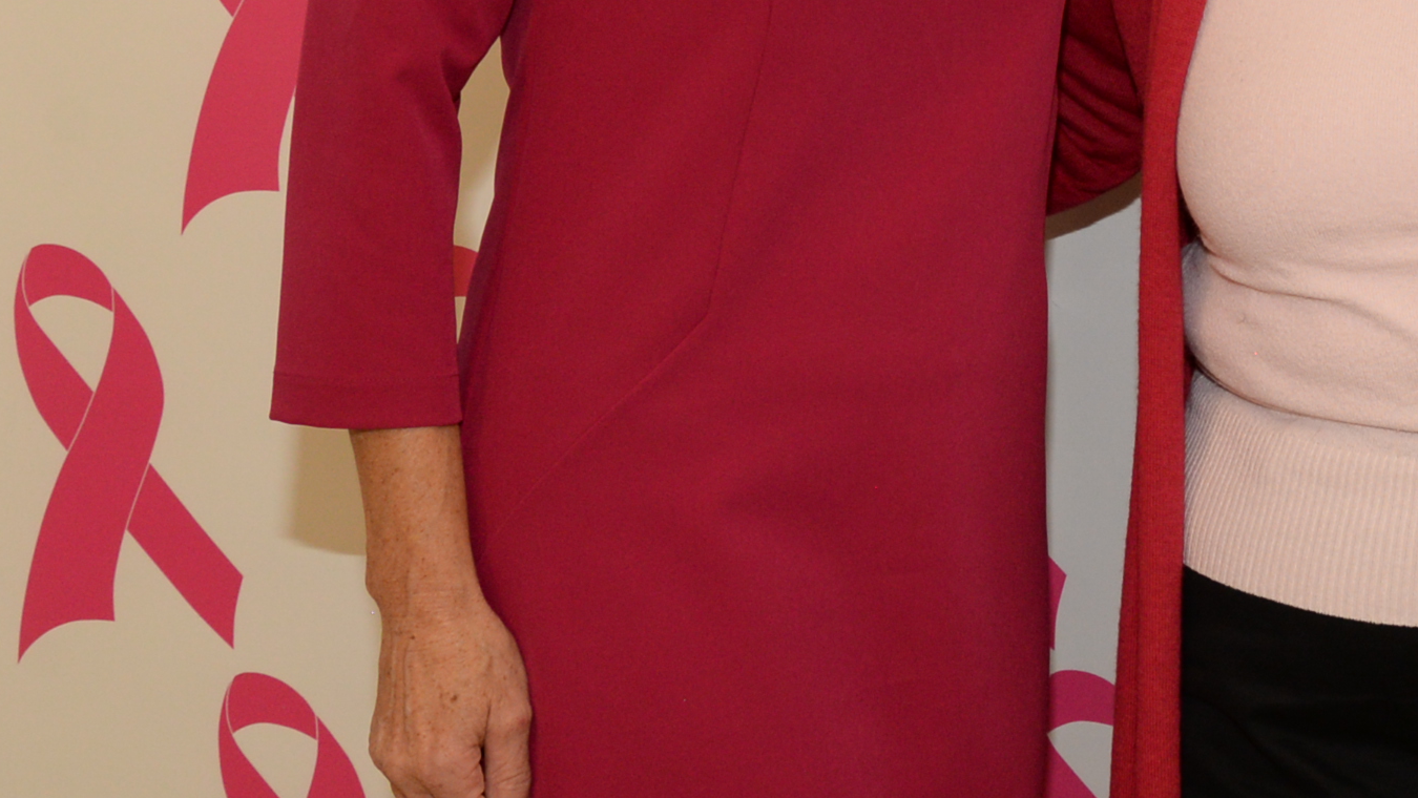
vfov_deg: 13.7
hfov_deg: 23.4
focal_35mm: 84
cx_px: 1642
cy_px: -352
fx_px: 3159
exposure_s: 1/60
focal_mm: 24
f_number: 7.1
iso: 800
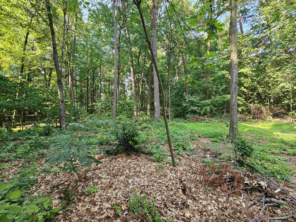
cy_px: 111
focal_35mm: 13
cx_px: 148
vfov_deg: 89.9
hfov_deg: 106.2
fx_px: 111
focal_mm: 2.2
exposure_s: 1/207
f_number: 2.2
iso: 125
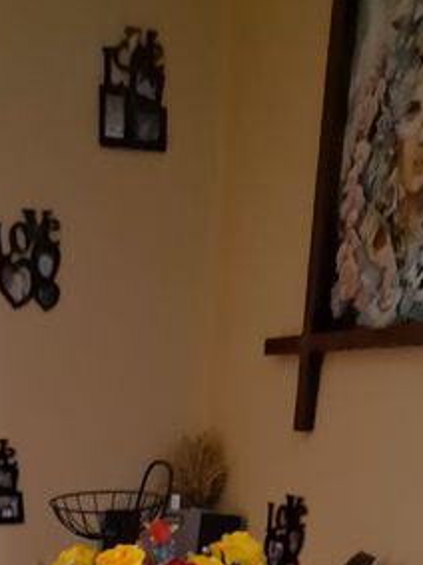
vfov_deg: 25.3
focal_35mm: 46
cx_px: 90
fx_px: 750
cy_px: 926
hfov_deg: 30.8
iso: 640
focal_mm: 1.74
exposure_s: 1/20
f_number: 2.2
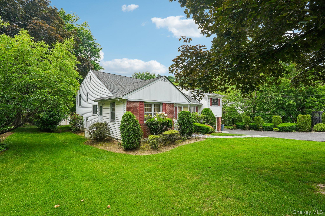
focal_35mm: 16
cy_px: 108
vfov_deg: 73.7
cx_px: 162
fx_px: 144
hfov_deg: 96.7
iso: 100
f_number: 9
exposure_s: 1/30
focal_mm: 16
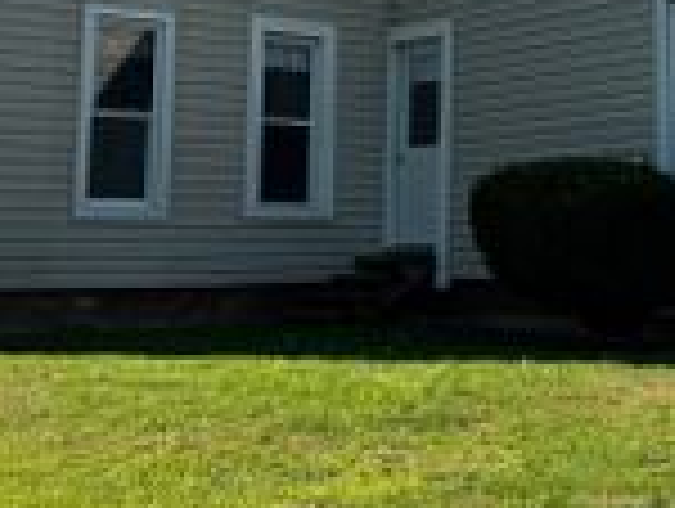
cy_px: -16
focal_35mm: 80
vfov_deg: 18.0
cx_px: 544
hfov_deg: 24.0
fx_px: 1562
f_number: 1.78
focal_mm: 6.76
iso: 80
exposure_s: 1/2415
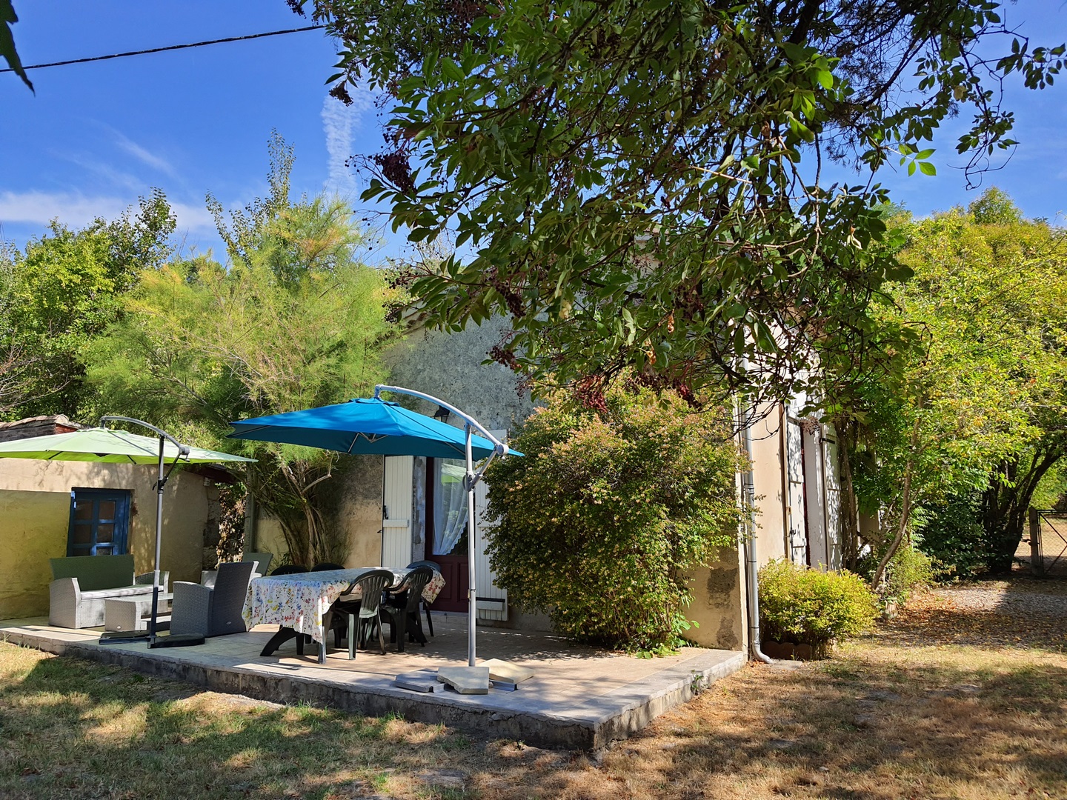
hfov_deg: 67.3
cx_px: 534
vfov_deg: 53.1
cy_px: 400
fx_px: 801
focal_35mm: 26
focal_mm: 4.32
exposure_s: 1/1392
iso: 50
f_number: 1.7
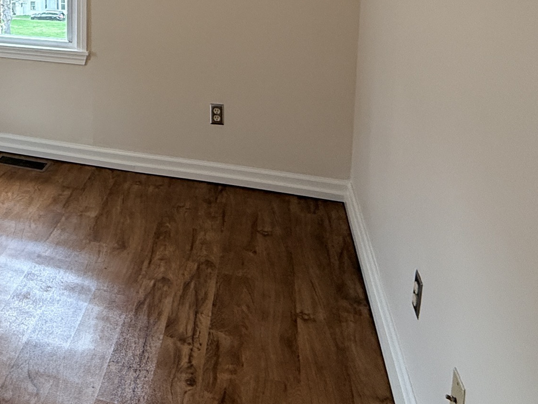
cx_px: 74
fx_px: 591
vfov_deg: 33.4
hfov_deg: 45.3
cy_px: -28
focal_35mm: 38
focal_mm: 2.22
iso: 160
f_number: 2.2
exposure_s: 1/120
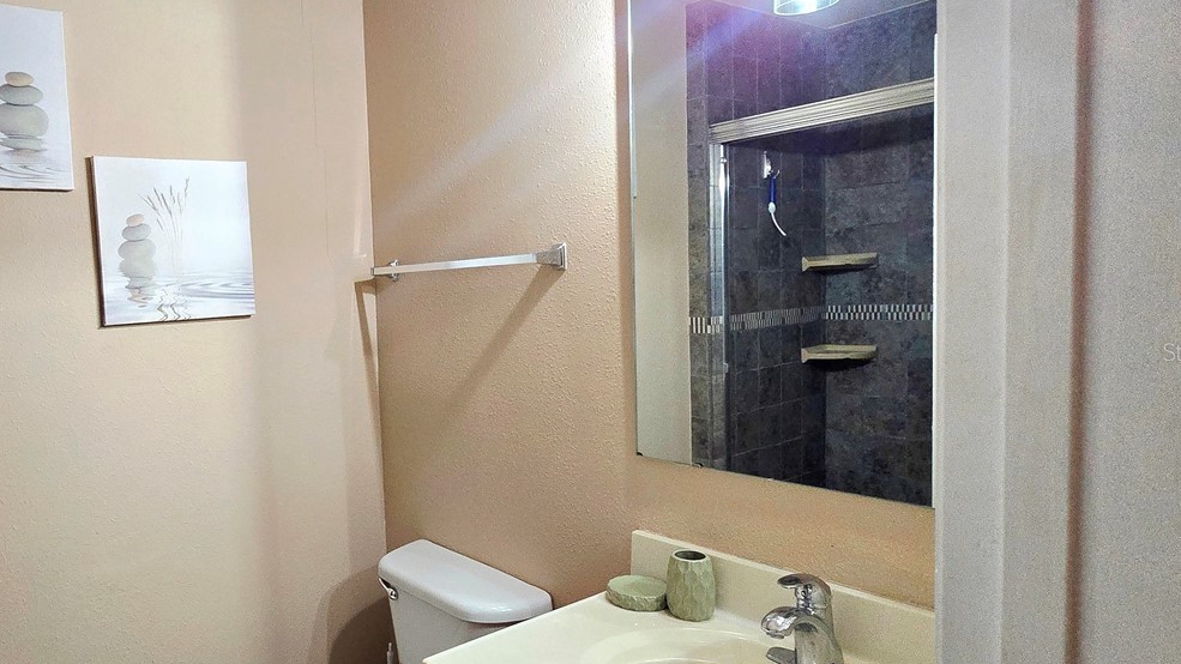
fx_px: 720
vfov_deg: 49.5
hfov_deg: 73.9
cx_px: 317
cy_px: 351
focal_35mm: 23
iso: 250
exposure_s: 1/60.2
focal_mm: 2.2
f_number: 2.2
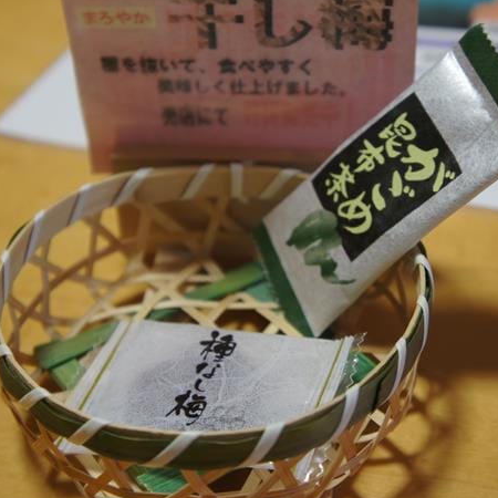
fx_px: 1204
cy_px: 220
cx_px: 261
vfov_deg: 23.3
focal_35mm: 74
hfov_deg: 23.4
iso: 1000
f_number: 4.5
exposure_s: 1/60
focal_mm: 33
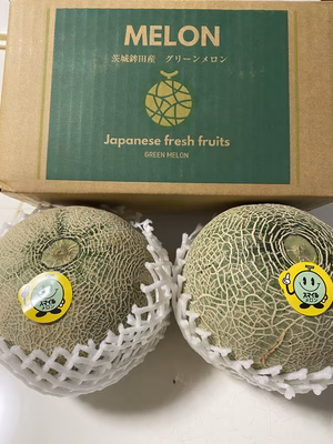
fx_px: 333
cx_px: 166
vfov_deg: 67.3
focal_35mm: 26
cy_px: 222
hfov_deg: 53.1
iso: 100
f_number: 1.8
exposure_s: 1/50
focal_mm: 4.25
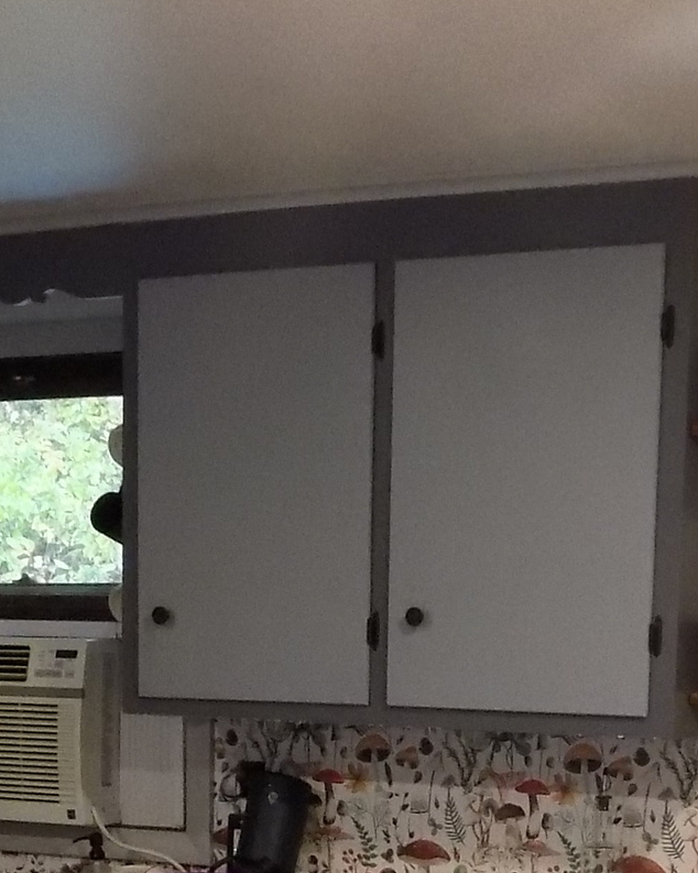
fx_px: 2247
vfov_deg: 20.6
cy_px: 1036
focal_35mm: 87
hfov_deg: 17.6
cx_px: 286
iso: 400
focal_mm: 4
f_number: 3.1
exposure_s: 1/25
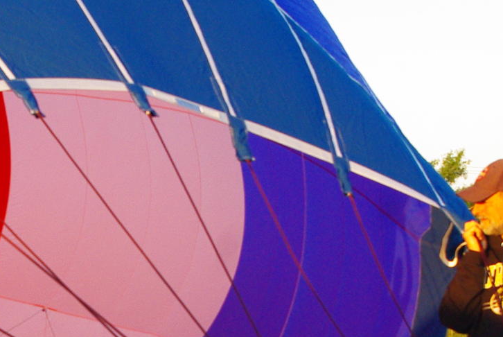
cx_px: 157
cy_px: 374
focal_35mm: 129
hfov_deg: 15.8
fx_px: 1805
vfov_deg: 10.5
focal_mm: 26.25
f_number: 8
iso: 400
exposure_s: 1/180
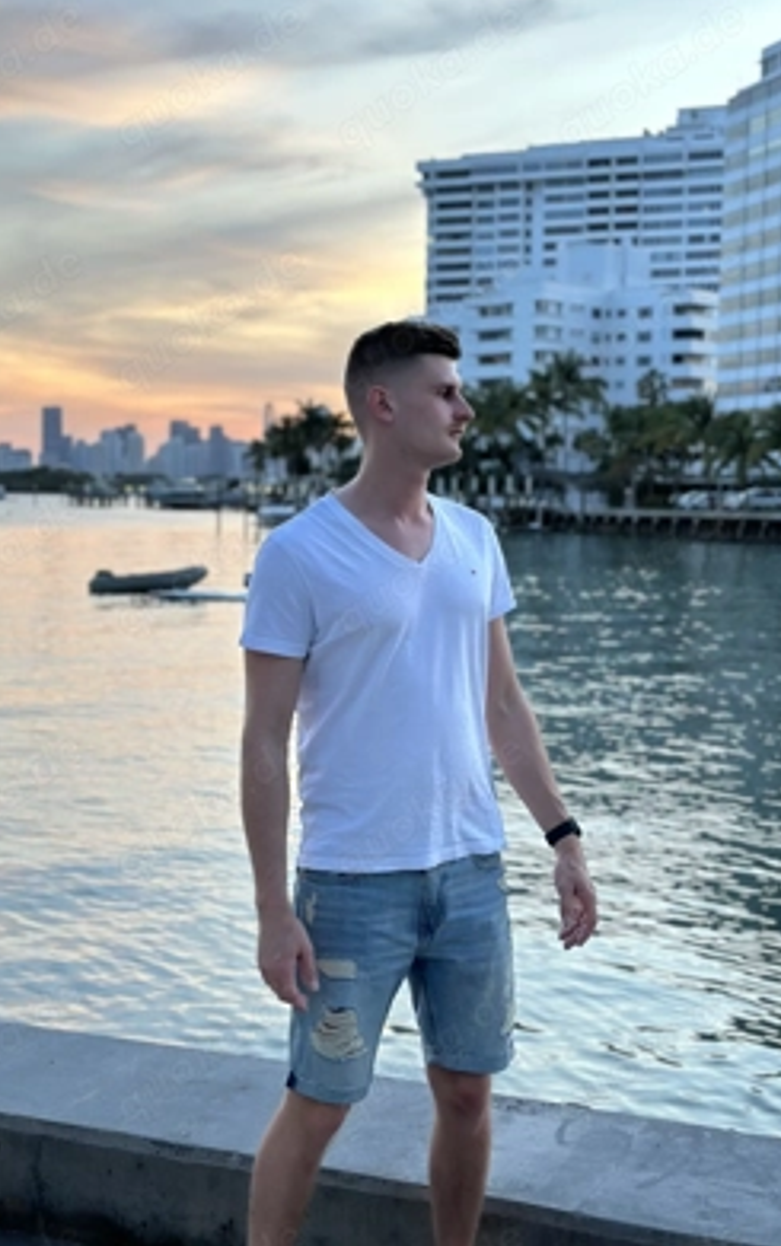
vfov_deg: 38.8
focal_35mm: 52
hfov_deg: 24.9
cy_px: 612
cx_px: 325
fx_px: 1768
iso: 64
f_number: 1.78
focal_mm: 6.86
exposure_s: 1/121
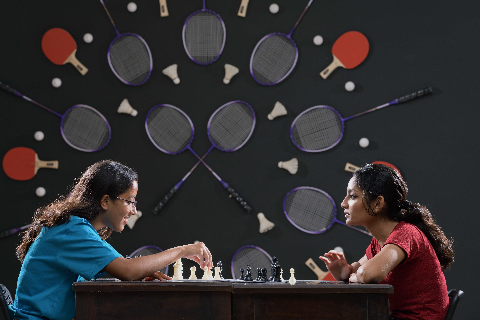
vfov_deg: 6.9
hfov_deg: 10.3
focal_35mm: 200
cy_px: 160
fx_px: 2666
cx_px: 240
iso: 200
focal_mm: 200
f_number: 5.6
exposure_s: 1/60
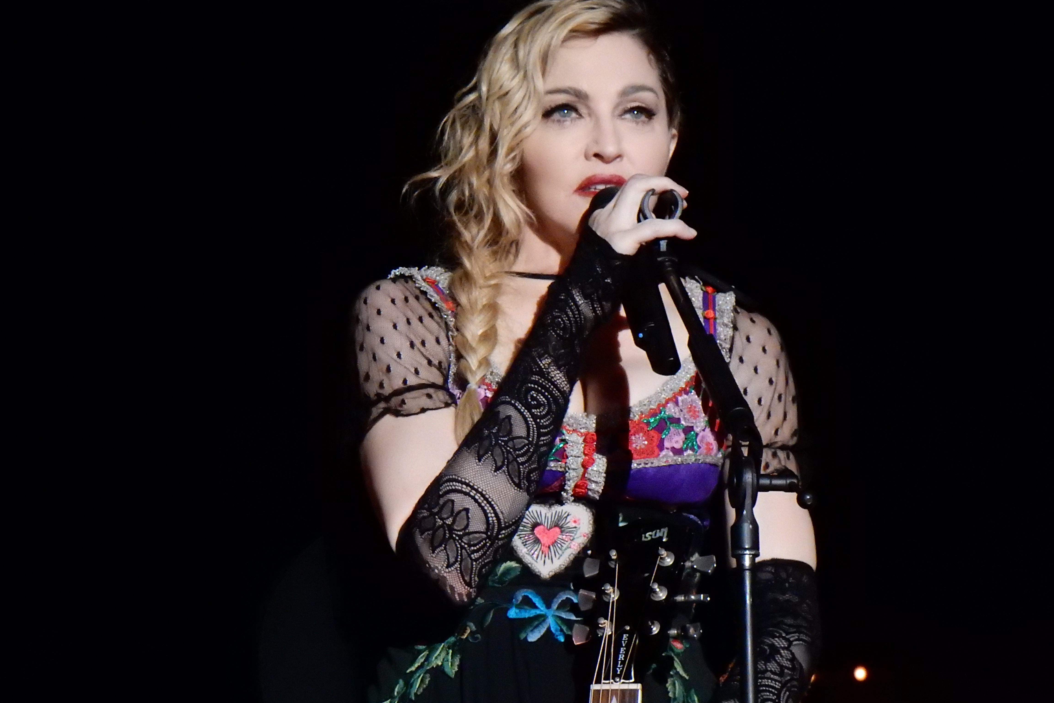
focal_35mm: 145
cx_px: 527
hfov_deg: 14.2
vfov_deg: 9.5
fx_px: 4245
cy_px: 334
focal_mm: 24.7
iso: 1600
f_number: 6
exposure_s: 1/80
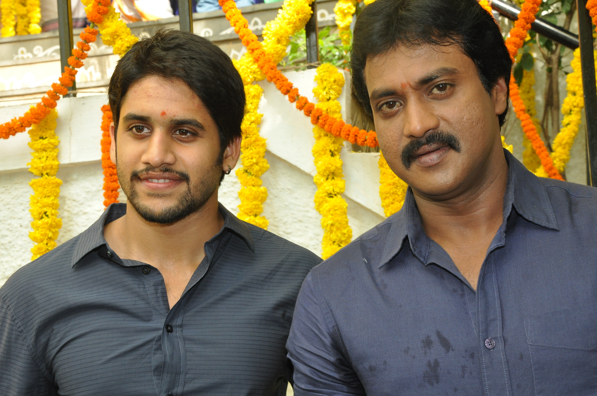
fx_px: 1193
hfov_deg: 28.1
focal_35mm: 72
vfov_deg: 18.9
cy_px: 198
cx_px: 298
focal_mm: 48
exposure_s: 1/200
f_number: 10
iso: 800
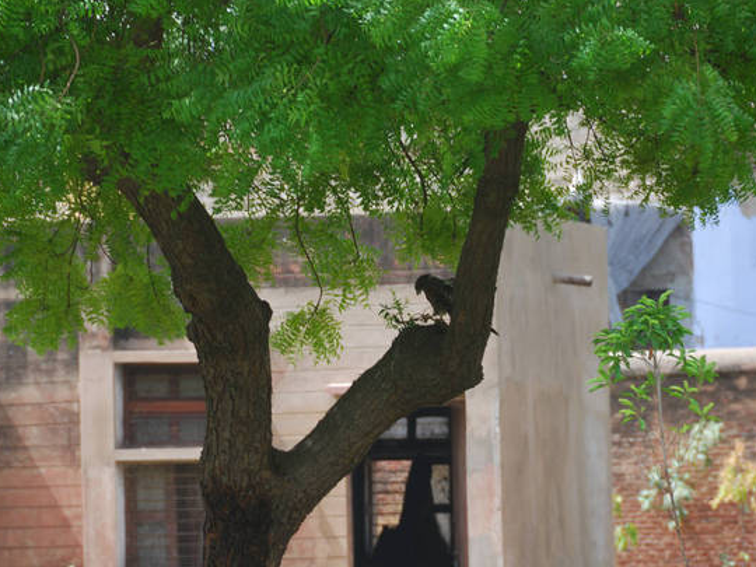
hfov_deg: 5.3
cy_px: 301
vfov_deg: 4.0
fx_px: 8168
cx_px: 403
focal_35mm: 374
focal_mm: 200
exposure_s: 1/125
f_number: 5.6
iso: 100
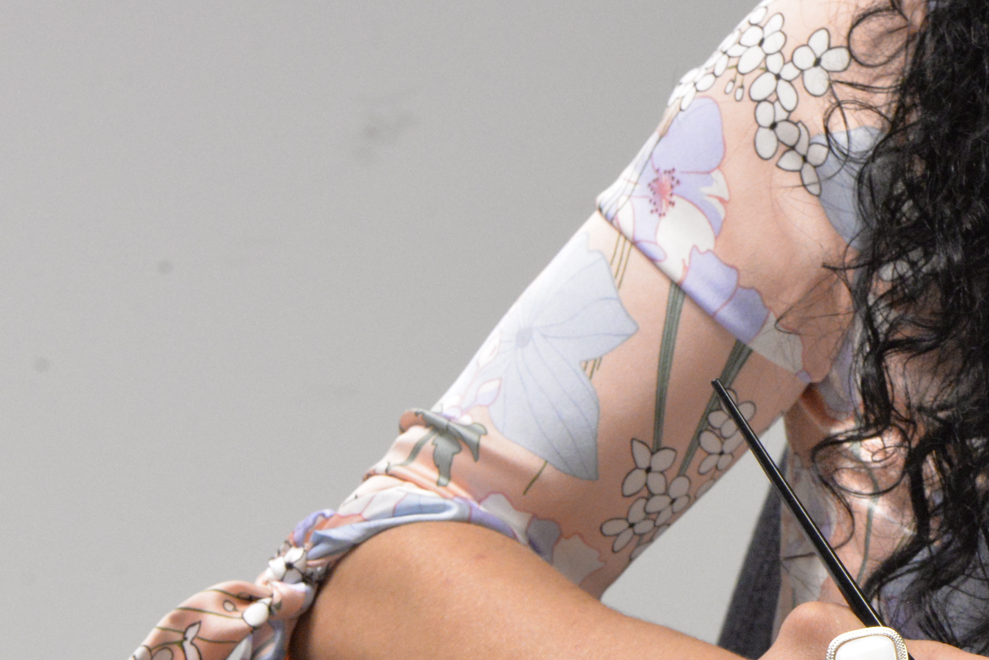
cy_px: 358
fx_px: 6953
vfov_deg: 5.4
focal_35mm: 253
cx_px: 1049
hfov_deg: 8.1
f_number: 11
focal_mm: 105
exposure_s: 1/60
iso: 6400
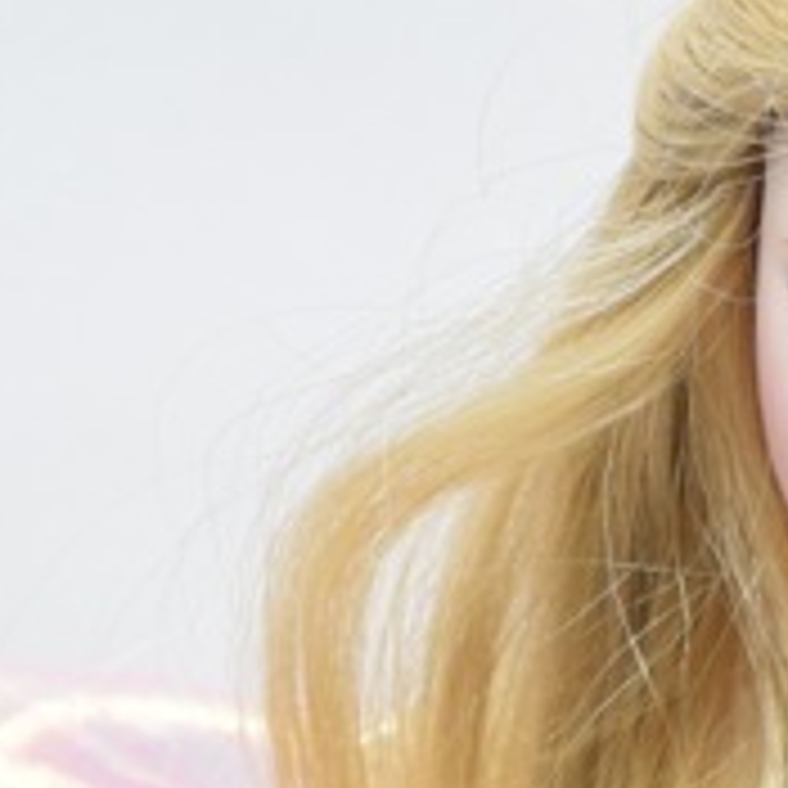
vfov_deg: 4.3
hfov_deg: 4.4
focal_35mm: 401
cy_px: 1164
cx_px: 995
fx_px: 10339
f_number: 5.6
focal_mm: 55
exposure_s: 1/80
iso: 800
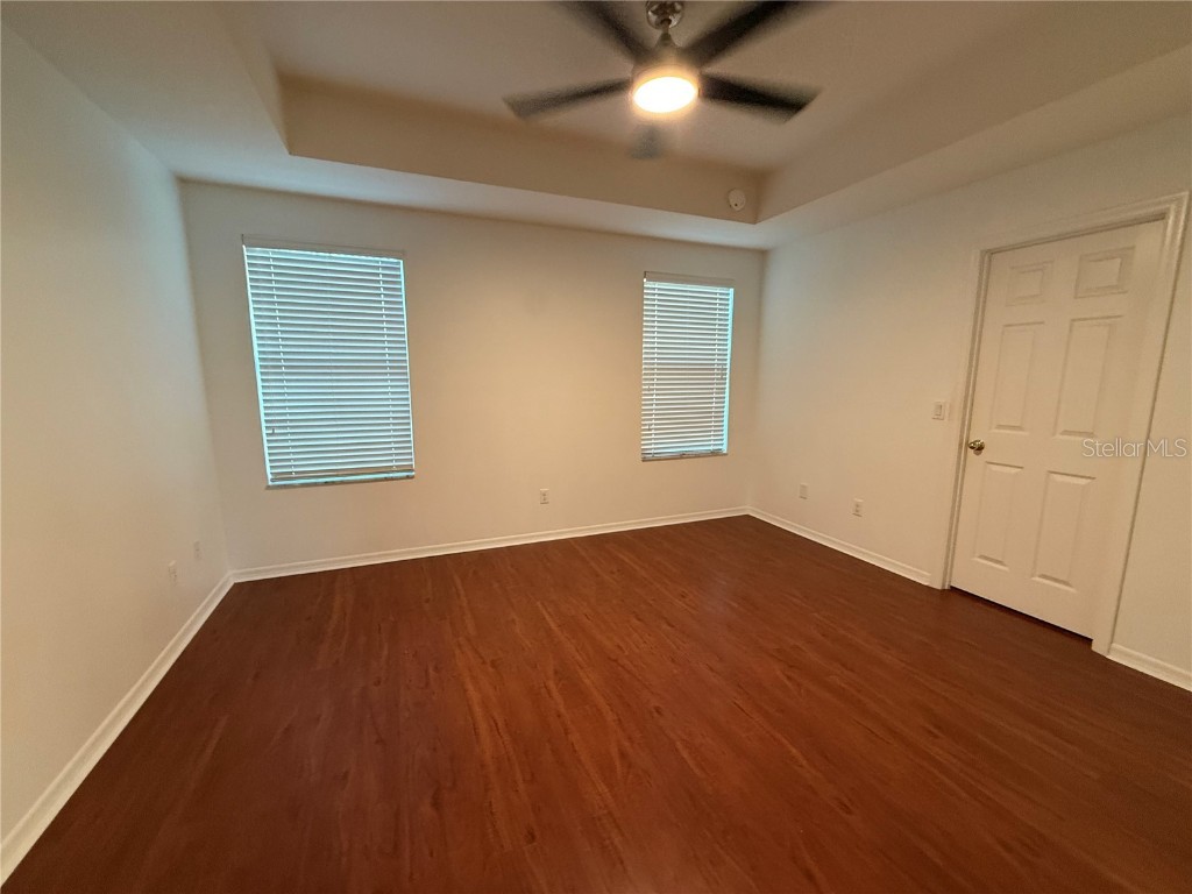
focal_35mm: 14
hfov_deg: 102.1
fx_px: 482
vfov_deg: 85.7
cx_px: 596
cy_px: 447
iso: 320
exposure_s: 1/60
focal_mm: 2.22
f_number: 2.2
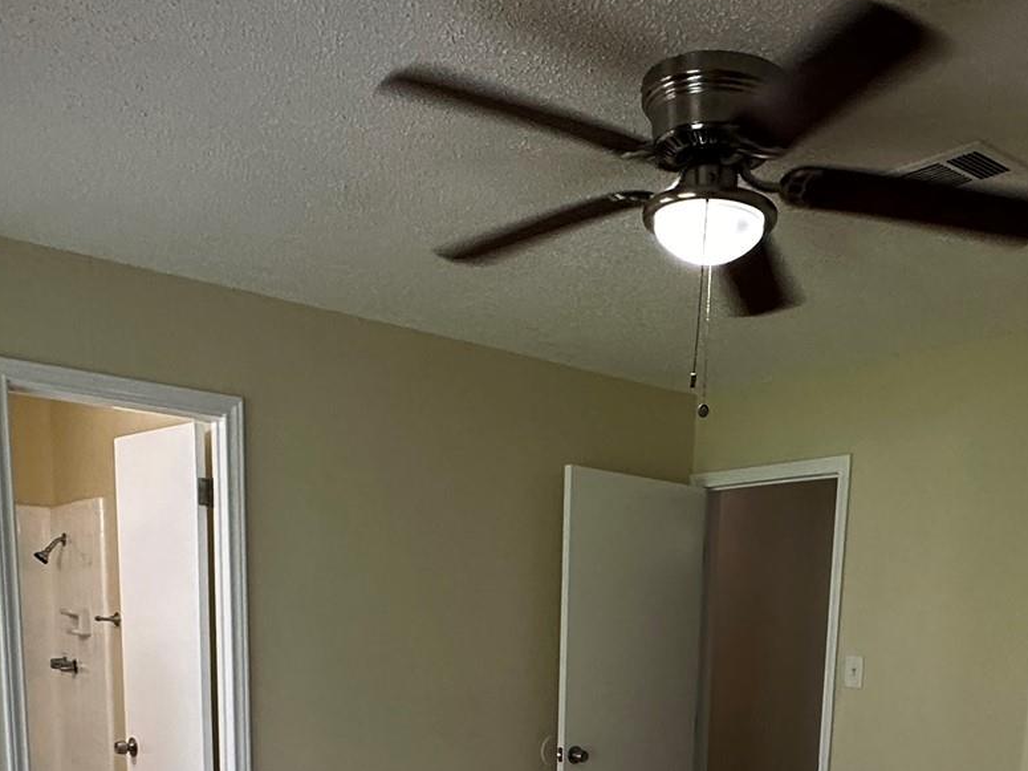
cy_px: 828
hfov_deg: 49.8
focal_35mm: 37
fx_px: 1099
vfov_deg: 34.0
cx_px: 623
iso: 250
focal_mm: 2.22
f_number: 2.2
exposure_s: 1/120
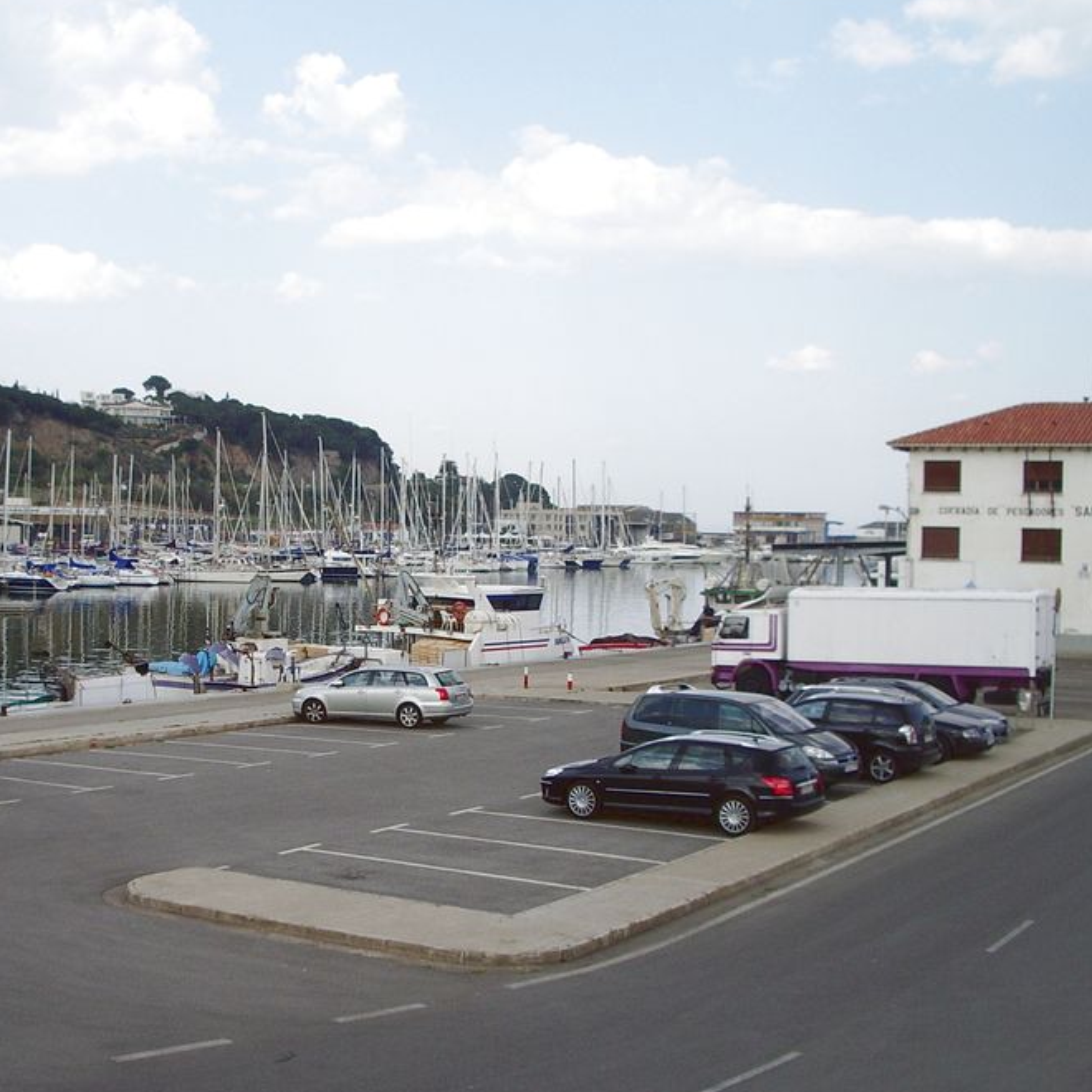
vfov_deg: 35.3
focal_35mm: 48
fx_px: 1713
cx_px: 381
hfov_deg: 35.1
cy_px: 587
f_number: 4.3
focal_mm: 5.8
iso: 50
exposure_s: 1/250
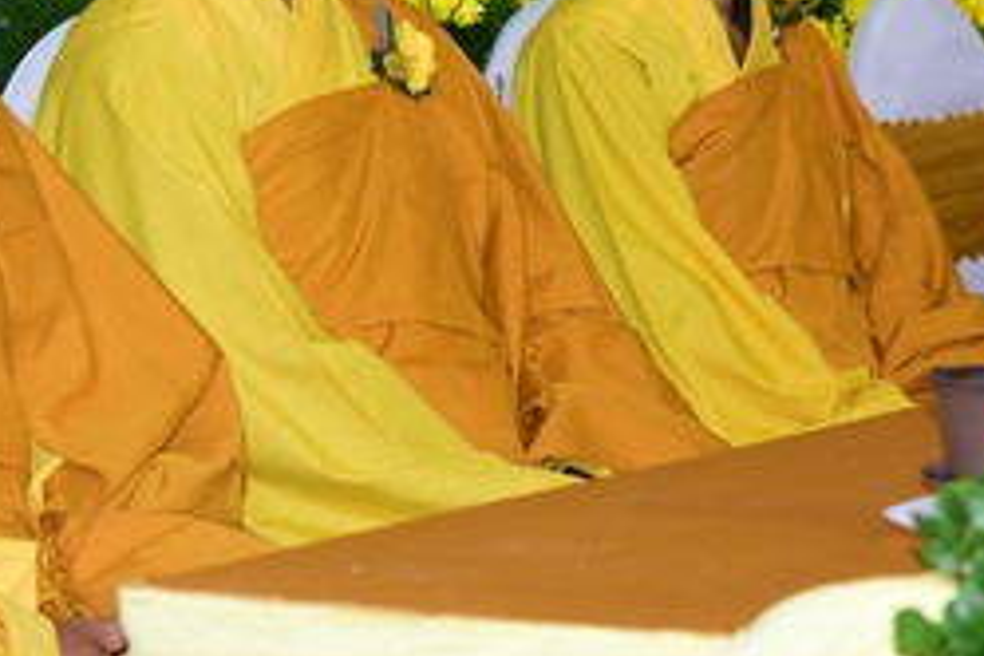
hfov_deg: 15.0
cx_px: 688
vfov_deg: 10.0
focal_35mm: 136
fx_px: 3717
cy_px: -91
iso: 320
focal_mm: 52
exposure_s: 1/60
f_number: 4
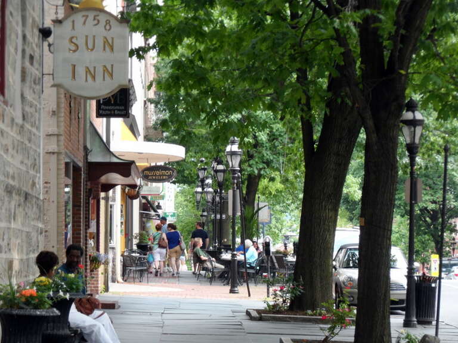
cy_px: 172
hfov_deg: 14.7
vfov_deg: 11.1
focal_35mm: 134
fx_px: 1773
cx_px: 229
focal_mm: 24.6
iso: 160
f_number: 5.2
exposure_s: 1/60
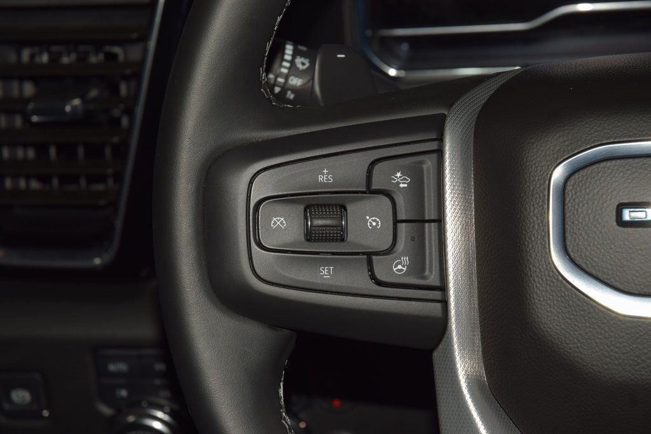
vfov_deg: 13.0
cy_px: 217
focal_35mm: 105
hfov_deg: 19.5
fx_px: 1899
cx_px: 326
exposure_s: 1/125
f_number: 8
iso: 100
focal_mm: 70
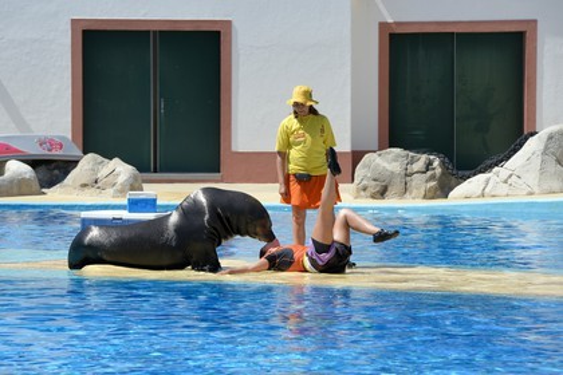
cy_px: 188
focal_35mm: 200
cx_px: 282
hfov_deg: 10.3
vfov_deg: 6.9
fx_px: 3128
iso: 400
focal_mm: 200
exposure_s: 1/800
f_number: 10
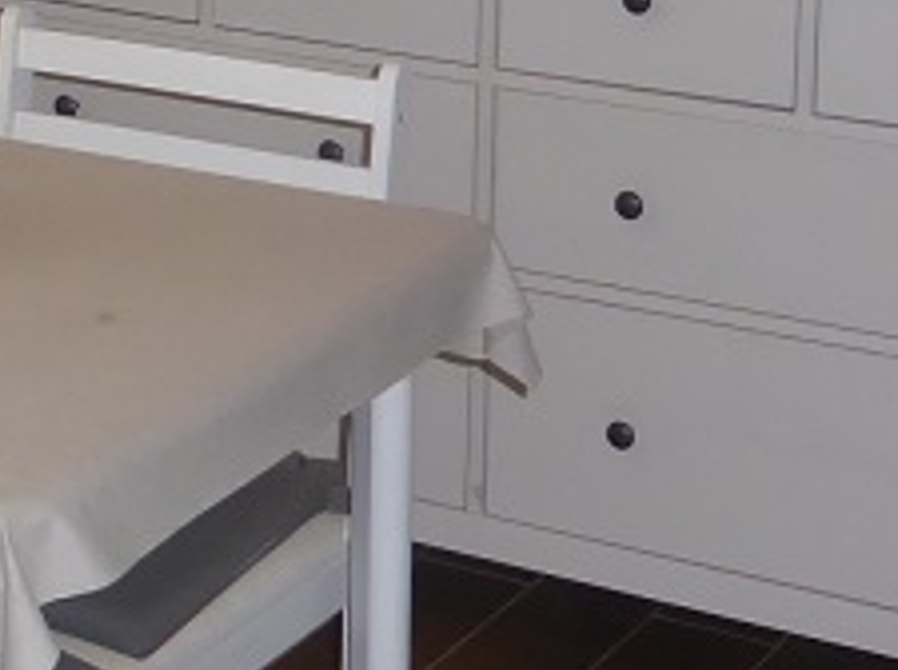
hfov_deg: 16.9
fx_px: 2953
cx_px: -28
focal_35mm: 114
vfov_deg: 12.6
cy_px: -183
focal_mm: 4.3
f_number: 3.3
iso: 200
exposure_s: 1/60
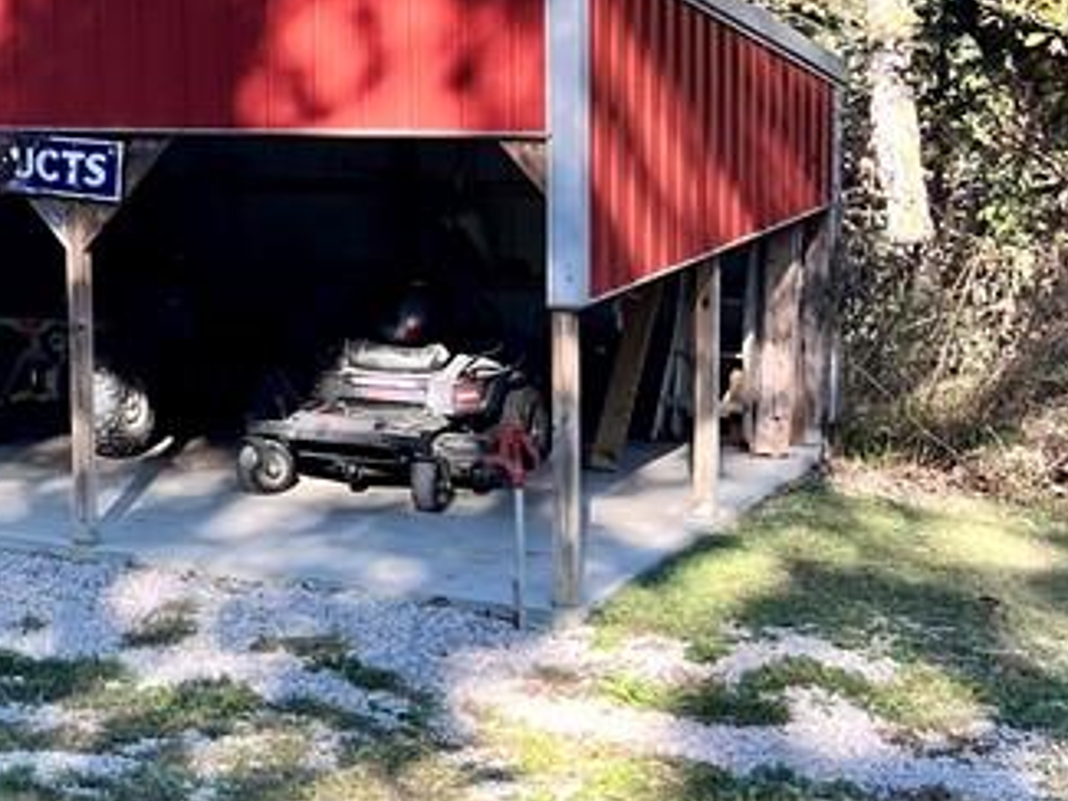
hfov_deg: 21.3
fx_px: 2531
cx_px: -368
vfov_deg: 17.9
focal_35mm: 82
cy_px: 233
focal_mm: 5.7
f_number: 1.5
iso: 50
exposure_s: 1/575
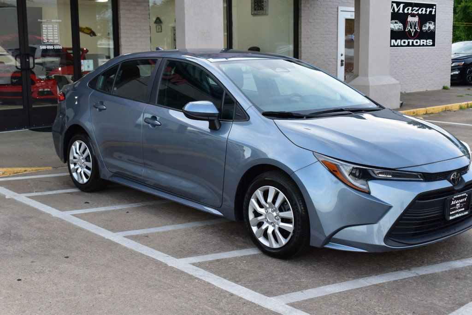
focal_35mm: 48
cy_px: 158
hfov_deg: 41.1
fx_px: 629
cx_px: 236
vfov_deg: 28.1
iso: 400
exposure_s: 1/60
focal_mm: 32
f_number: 8
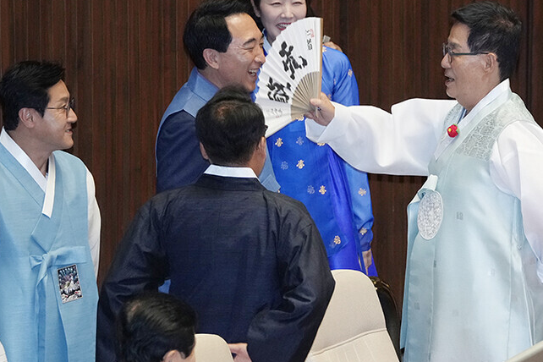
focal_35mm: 299
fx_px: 4510
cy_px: 163
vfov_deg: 4.6
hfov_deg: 6.9
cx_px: 299
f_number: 5
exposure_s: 1/160
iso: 3200
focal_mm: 200
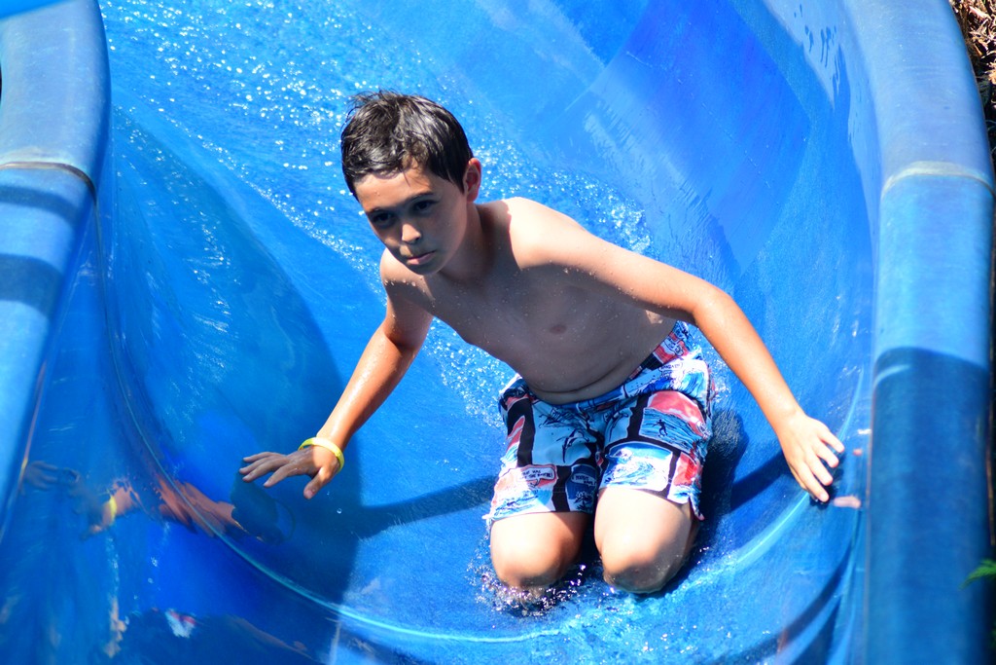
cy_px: 332
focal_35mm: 248
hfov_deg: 8.3
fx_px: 6848
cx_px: 498
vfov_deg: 5.6
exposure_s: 1/1250
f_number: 4.5
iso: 450
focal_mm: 165
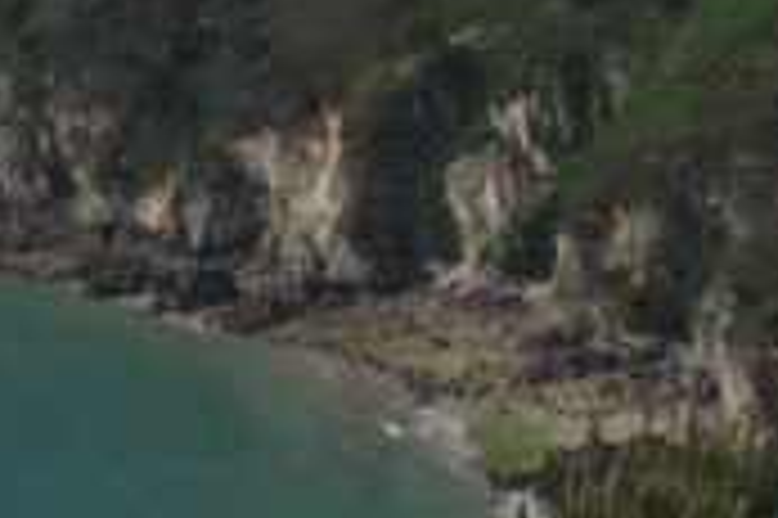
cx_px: -881
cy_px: 115
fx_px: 4987
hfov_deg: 8.4
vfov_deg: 5.9
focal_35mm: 231
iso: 200
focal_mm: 26
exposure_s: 1/640
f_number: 9
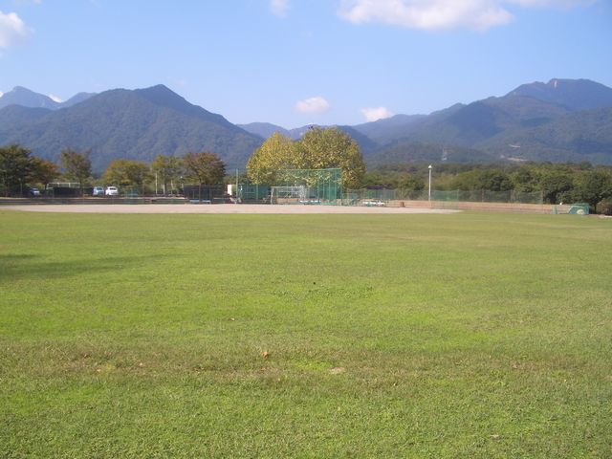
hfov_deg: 52.6
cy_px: 230
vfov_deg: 40.7
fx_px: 619
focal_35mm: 35
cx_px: 306
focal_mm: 5.8
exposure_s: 1/250
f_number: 4.3
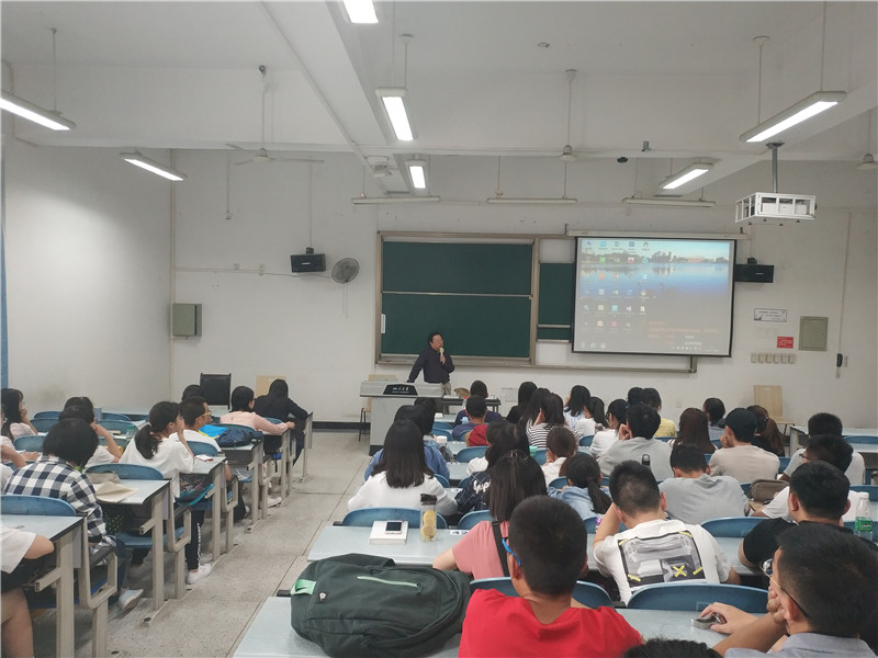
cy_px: 329
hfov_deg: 56.8
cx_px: 439
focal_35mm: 32
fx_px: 812
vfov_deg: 44.2
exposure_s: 1/25
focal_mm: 4.5
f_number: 2
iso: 285
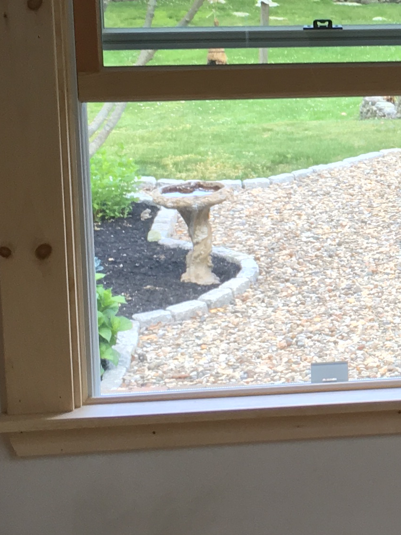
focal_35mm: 104
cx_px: 610
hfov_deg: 13.4
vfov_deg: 18.8
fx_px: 1606
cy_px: 145
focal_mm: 4.15
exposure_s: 1/60
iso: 32
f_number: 2.2
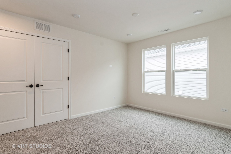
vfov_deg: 67.4
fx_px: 115
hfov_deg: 90.0
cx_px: 116
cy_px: 77
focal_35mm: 18
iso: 250
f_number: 8
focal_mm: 12
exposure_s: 1/30
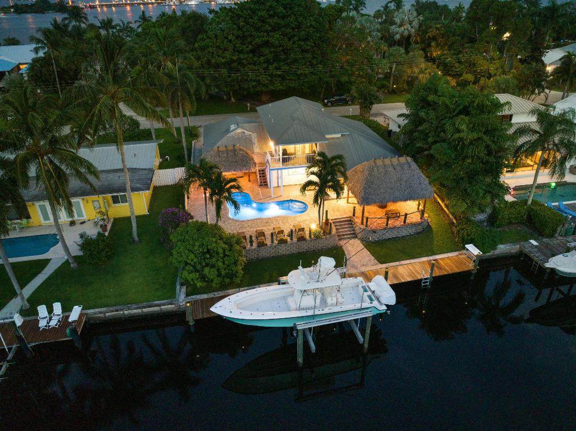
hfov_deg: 71.6
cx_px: 288
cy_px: 216
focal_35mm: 24
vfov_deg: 56.8
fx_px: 399
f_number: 2.8
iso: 2310
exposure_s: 1/8
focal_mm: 12.29
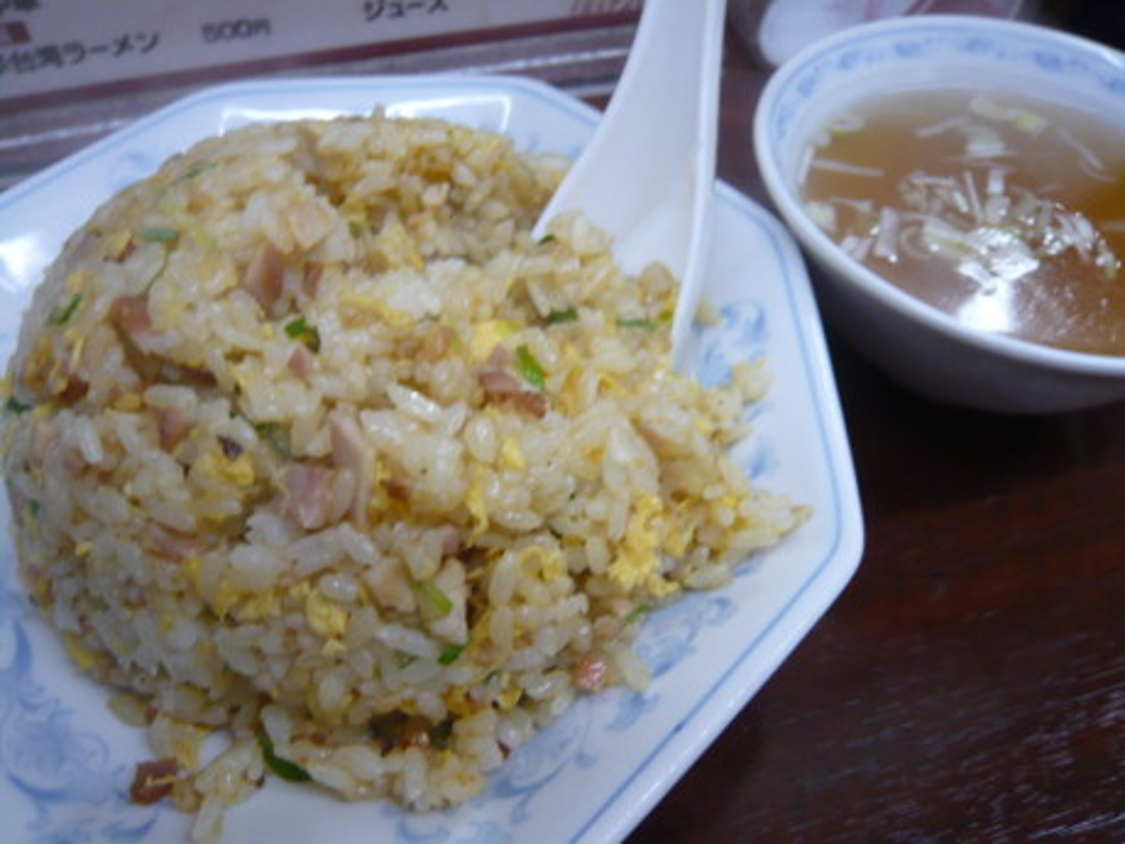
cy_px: 422
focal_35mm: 28
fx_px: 910
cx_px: 562
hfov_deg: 63.4
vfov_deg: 49.7
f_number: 2.8
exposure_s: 1/13
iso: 200
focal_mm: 4.6
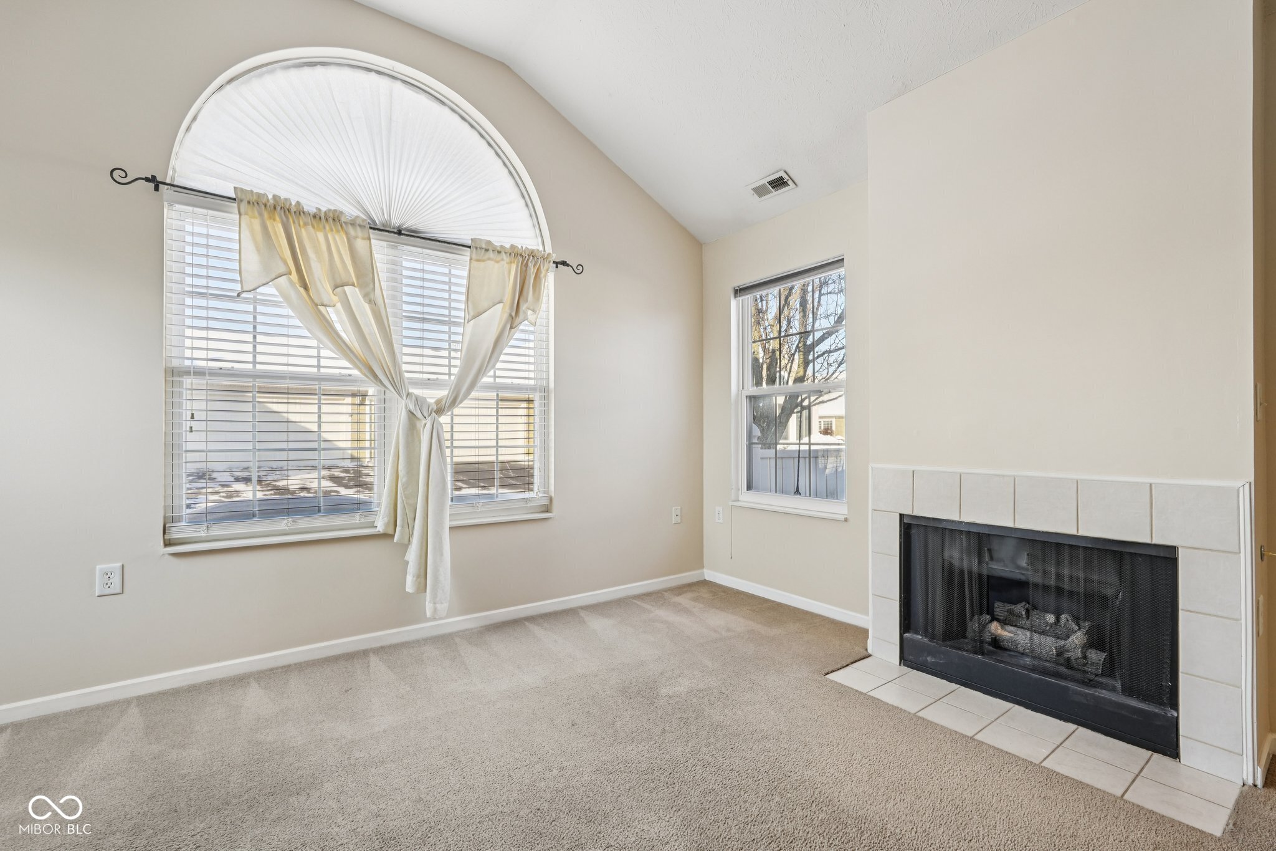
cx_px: 638
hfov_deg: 96.7
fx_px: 567
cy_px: 426
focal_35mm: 16
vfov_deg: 73.7
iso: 125
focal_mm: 16
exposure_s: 1/30
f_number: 8
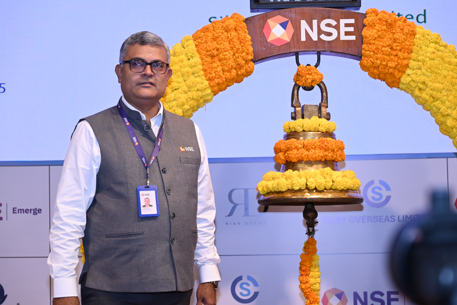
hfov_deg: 23.9
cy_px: 152
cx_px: 228
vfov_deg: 16.1
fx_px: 1079
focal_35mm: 85
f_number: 5.6
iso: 1250
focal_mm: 85
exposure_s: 1/125
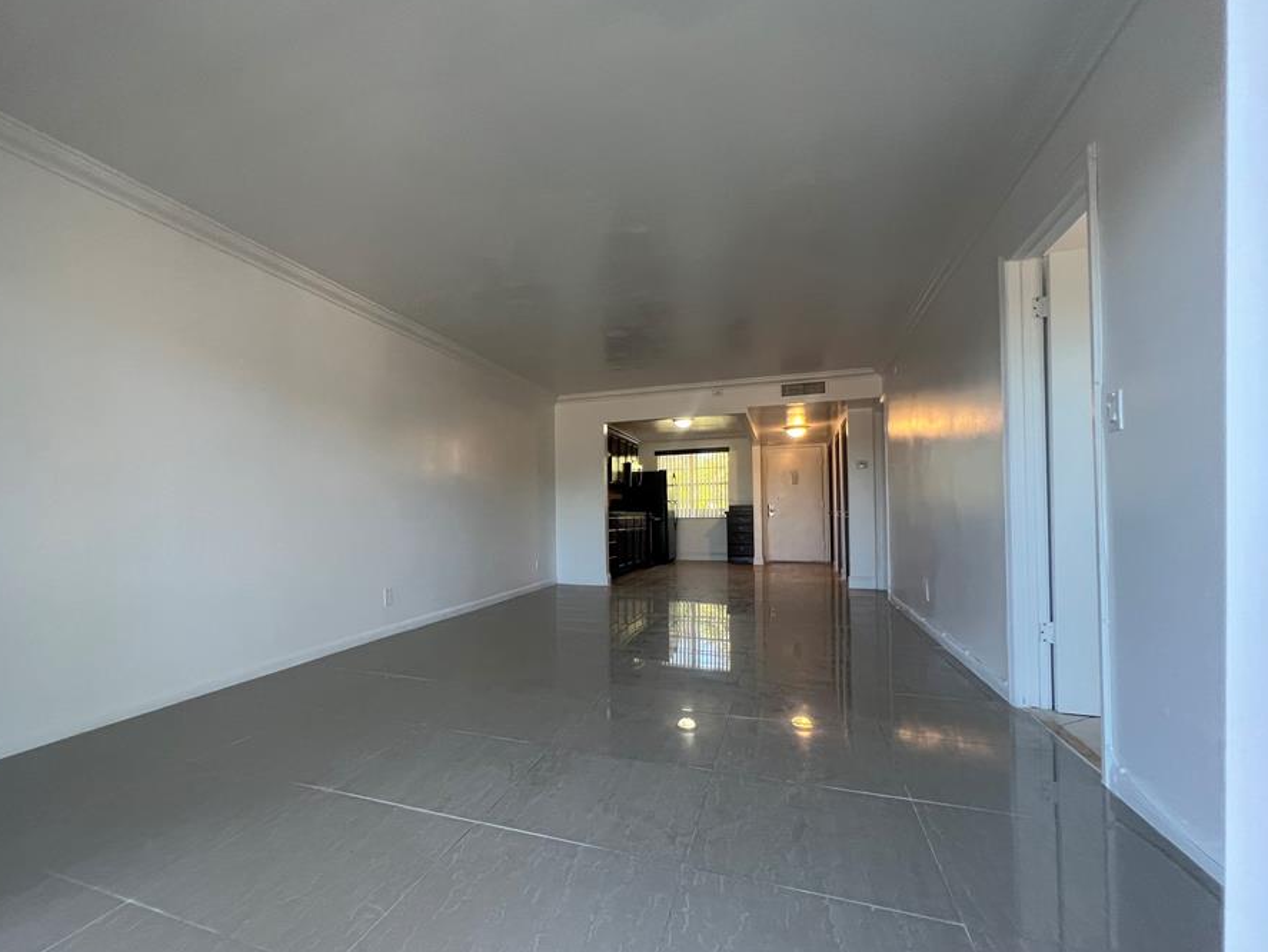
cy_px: 507
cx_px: 552
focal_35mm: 15
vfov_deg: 81.7
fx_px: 550
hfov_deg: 97.6
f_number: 1.8
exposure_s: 1/120
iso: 160
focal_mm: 1.57
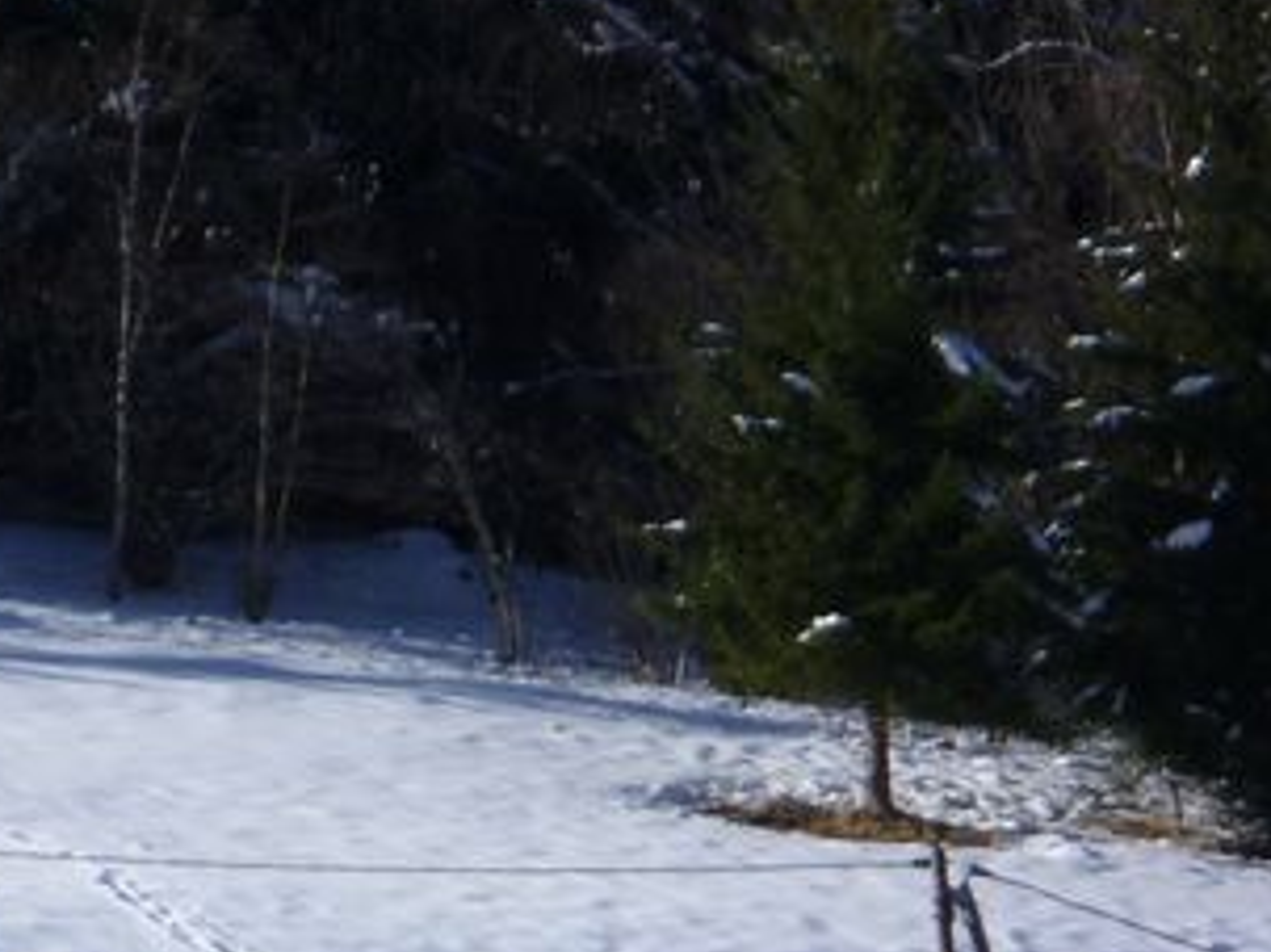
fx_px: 13580
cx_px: -63
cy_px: 1069
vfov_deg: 4.0
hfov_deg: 5.3
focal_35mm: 370
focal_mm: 25
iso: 80
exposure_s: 1/320
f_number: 6.9
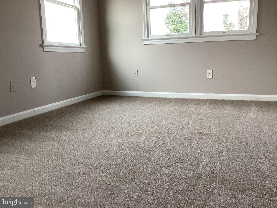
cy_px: 104
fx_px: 248
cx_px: 138
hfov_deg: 58.4
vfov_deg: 45.4
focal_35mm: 31
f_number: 2.4
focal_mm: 3.3
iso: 64
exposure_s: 1/50
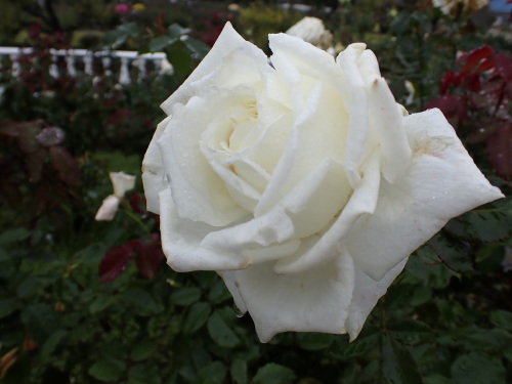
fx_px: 444
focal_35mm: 30
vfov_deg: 46.8
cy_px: 192
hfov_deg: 60.0
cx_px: 256
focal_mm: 5.4
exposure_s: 1/800
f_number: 3.2
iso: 100
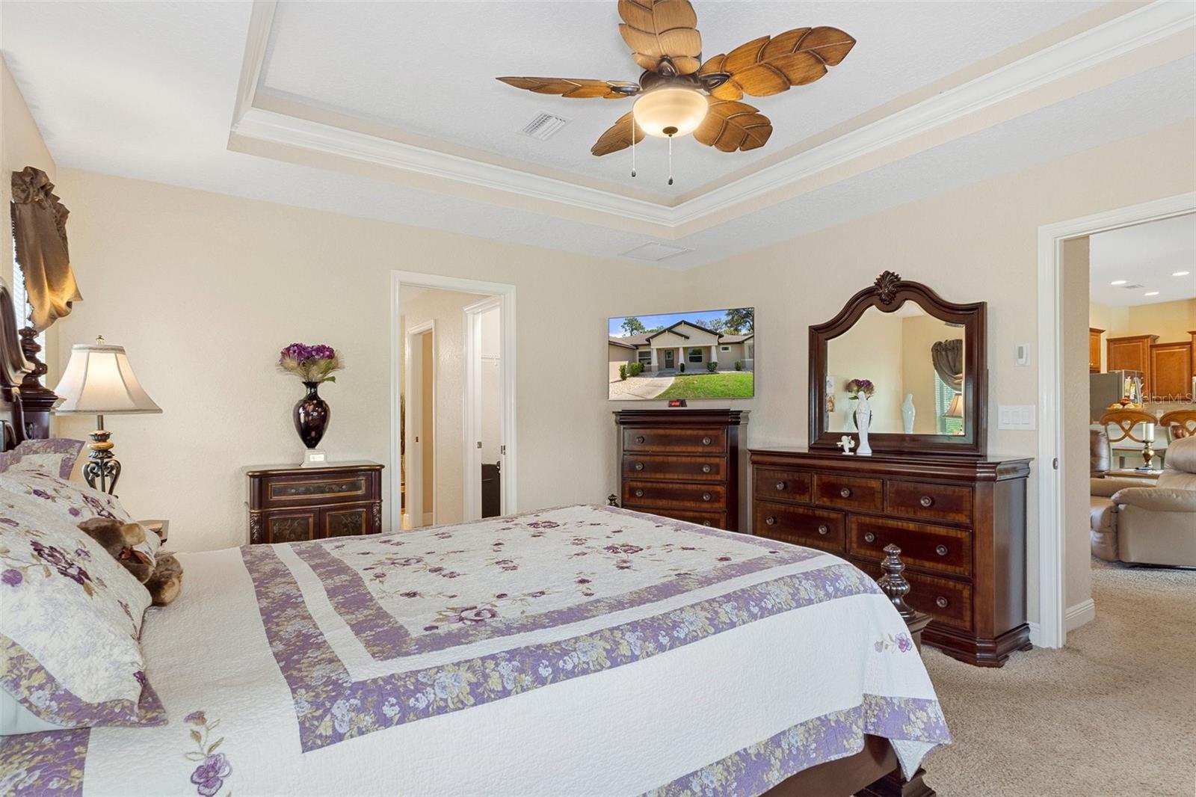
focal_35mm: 18
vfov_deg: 67.4
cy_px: 398
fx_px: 598
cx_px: 598
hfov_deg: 90.0
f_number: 8
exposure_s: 1/1.67
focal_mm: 12
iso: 400
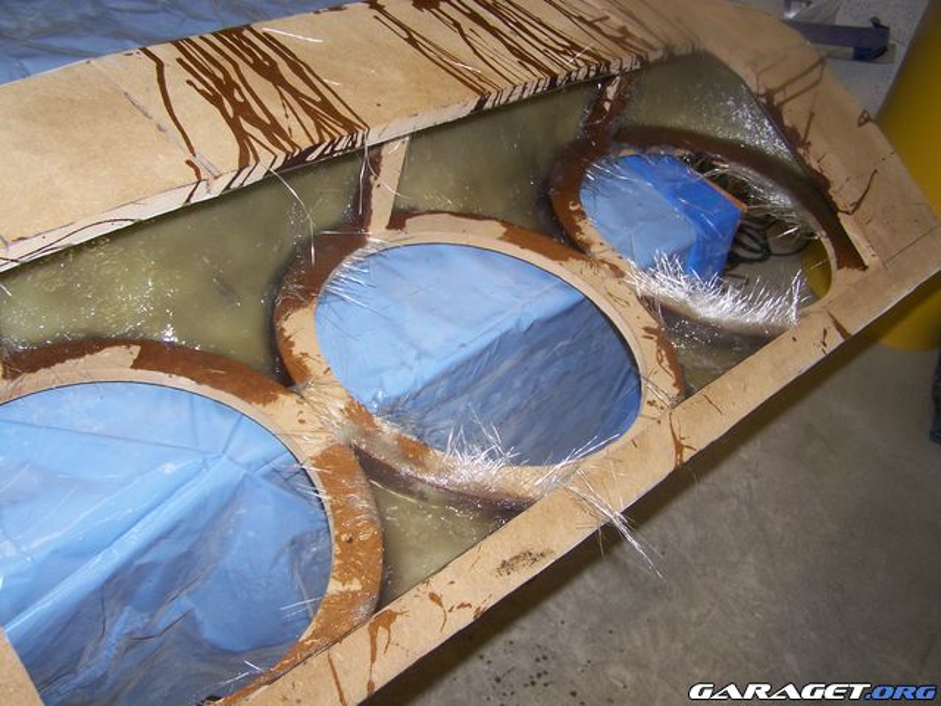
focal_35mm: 38
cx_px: 470
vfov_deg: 37.7
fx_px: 1033
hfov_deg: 49.0
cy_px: 353
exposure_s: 1/60
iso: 80
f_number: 2.8
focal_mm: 6.3
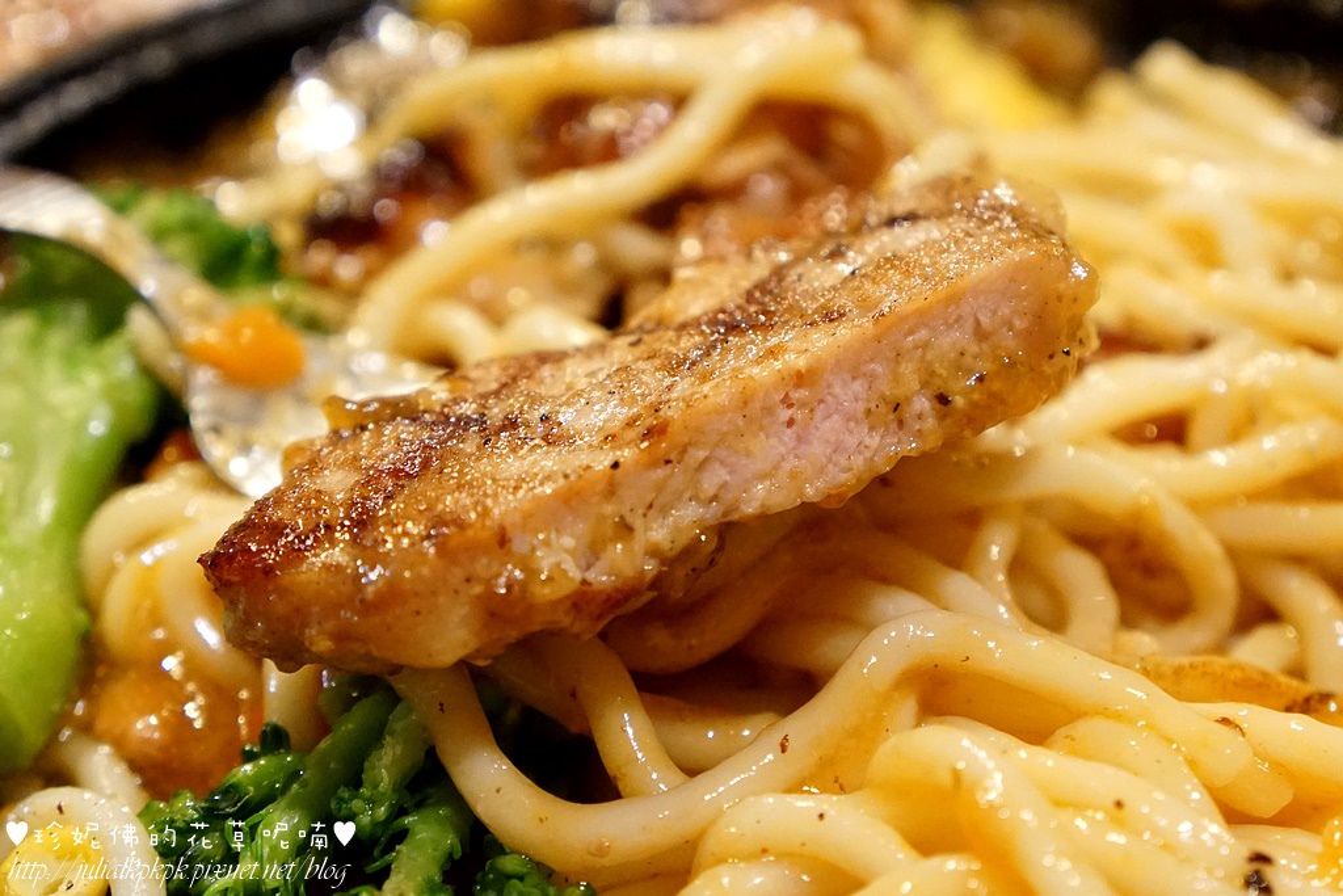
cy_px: 448
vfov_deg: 25.8
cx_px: 672
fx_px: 1959
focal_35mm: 52
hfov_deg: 37.8
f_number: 4.5
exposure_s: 1/50
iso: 3200
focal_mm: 35
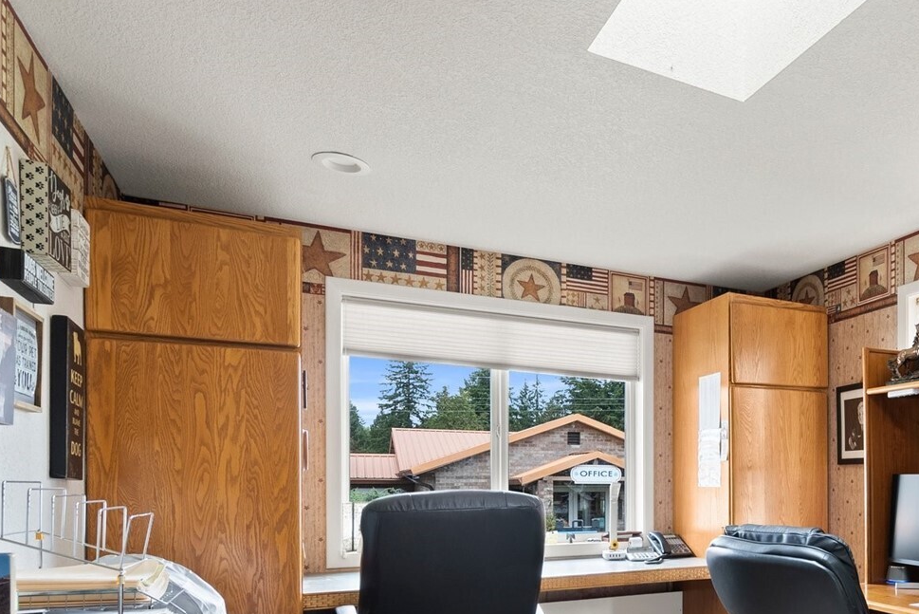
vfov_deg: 44.3
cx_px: 717
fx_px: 715
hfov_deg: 60.9
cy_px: 488
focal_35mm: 28
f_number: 8
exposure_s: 1/2.5
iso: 500
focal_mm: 16
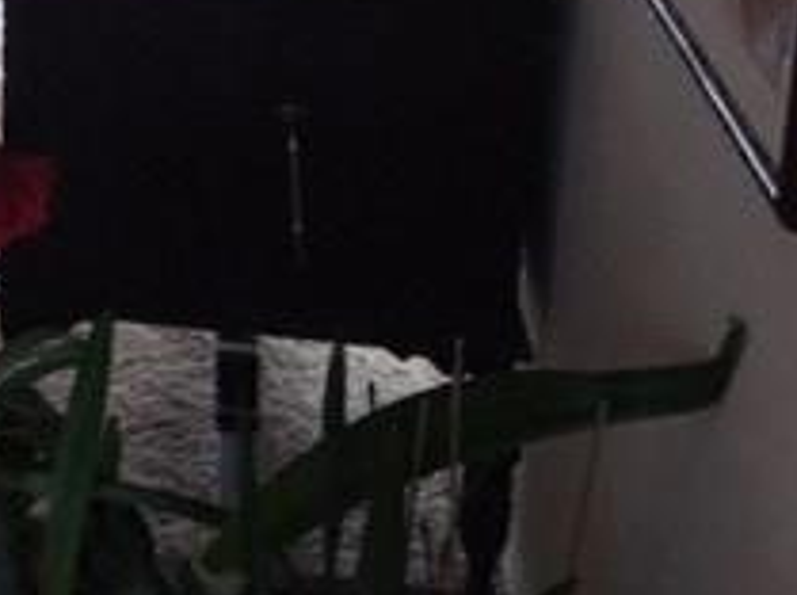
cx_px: -358
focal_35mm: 89
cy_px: -179
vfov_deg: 15.7
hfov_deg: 19.5
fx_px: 2046
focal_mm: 4.15
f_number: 2.2
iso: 32
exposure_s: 1/120
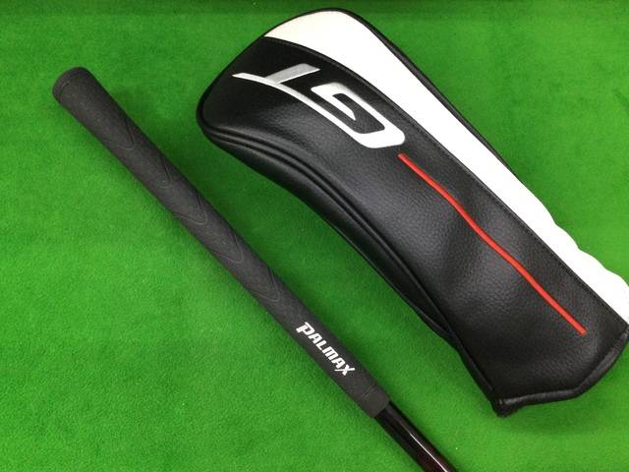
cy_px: 236
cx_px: 314
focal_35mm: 31
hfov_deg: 58.4
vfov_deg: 45.4
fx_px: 563
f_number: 2.4
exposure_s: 1/30
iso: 100
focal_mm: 3.3
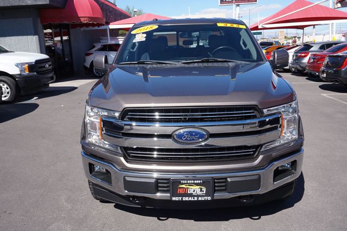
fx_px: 303
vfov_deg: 41.7
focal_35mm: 32
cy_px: 116
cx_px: 174
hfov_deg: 59.5
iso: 100
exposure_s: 1/250
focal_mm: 21
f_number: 8
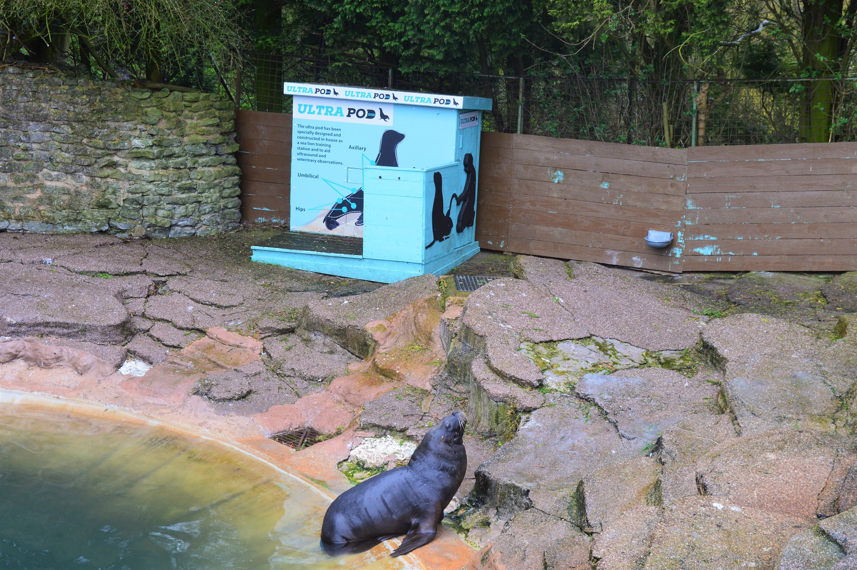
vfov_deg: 20.1
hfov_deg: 29.9
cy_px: 285
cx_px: 428
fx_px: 1606
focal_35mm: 68
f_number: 8
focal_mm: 45
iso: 400
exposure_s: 1/80
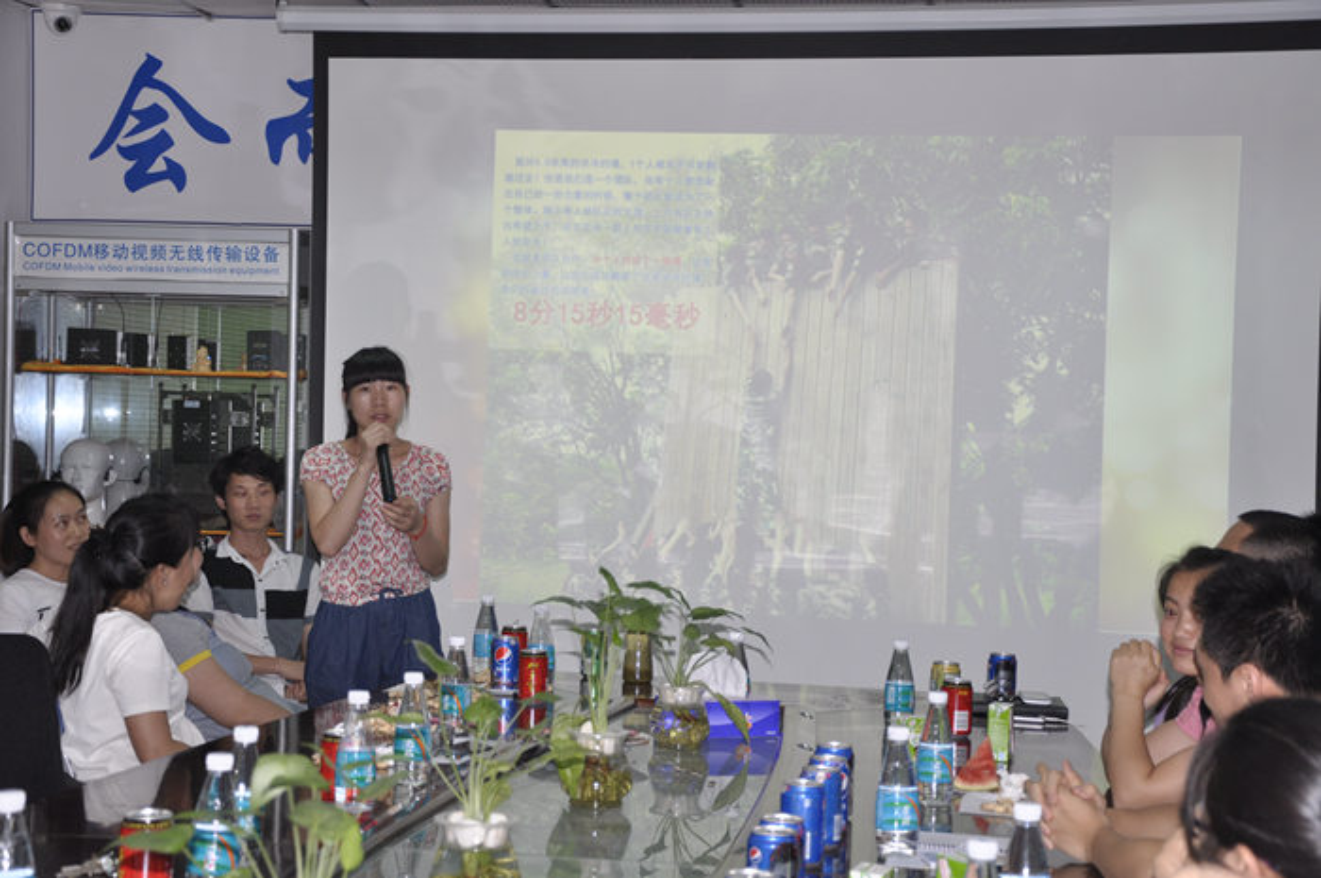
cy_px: 439
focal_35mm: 63
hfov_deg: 31.9
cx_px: 660
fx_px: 2309
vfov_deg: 21.5
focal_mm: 42
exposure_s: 1/60
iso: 500
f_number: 4.8
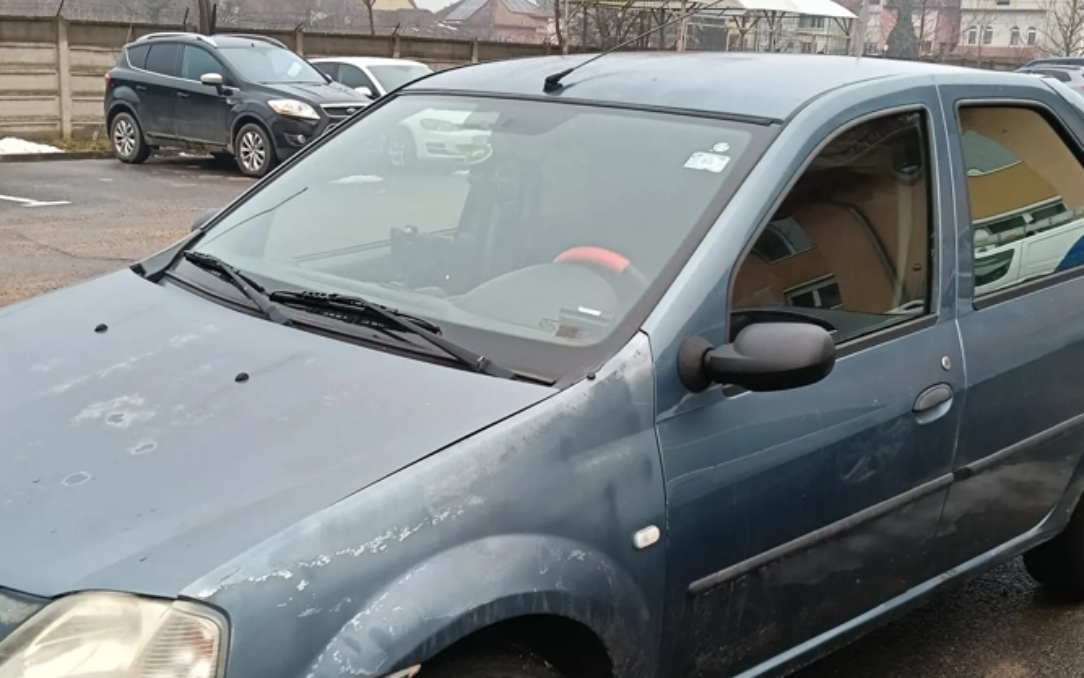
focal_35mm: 43
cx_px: 488
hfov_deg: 46.1
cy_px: 469
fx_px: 1270
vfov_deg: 29.6
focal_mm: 3.98
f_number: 1.8
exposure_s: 1/33.3
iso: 64
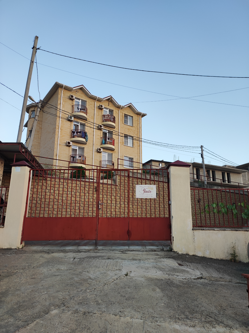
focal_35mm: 25
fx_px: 240
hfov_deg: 54.8
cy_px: 166
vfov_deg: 69.4
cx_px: 124
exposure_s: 1/100
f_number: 1.79
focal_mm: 4.7
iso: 144
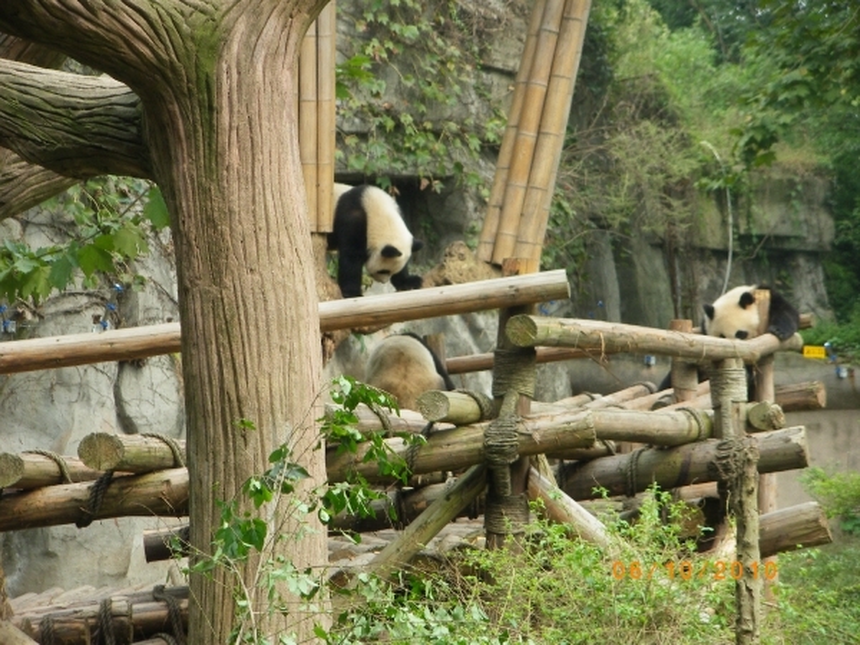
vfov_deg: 10.0
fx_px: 3677
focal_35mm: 148
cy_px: 322
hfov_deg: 13.3
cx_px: 430
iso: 160
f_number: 5.4
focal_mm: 26.2
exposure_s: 1/160
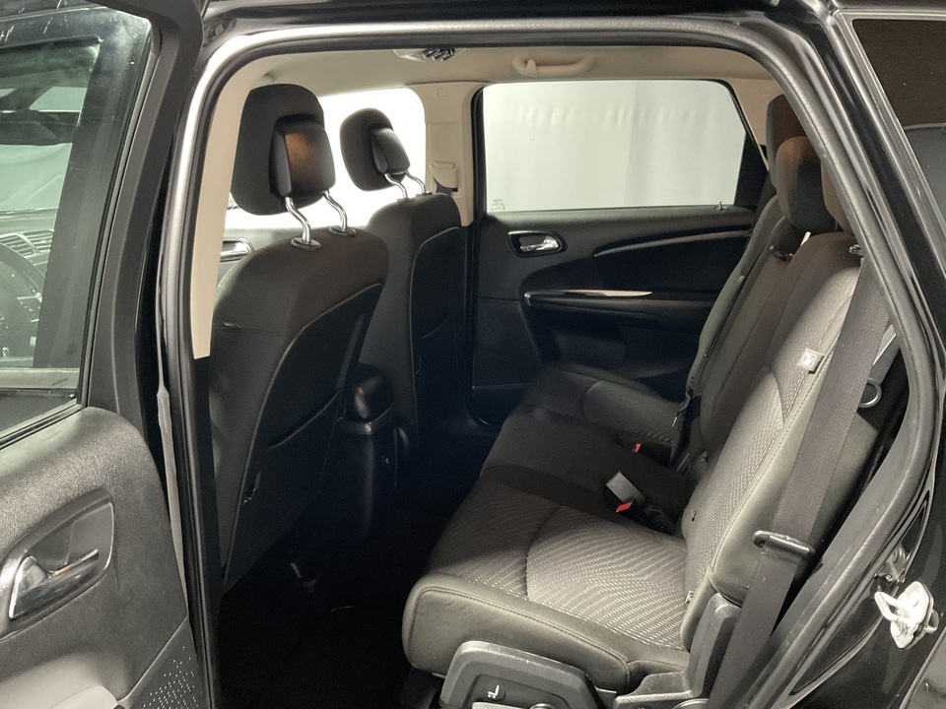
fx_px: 793
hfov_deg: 61.7
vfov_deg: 48.2
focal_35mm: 29
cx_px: 473
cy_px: 354
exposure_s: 1/24
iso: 500
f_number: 1.8
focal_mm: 3
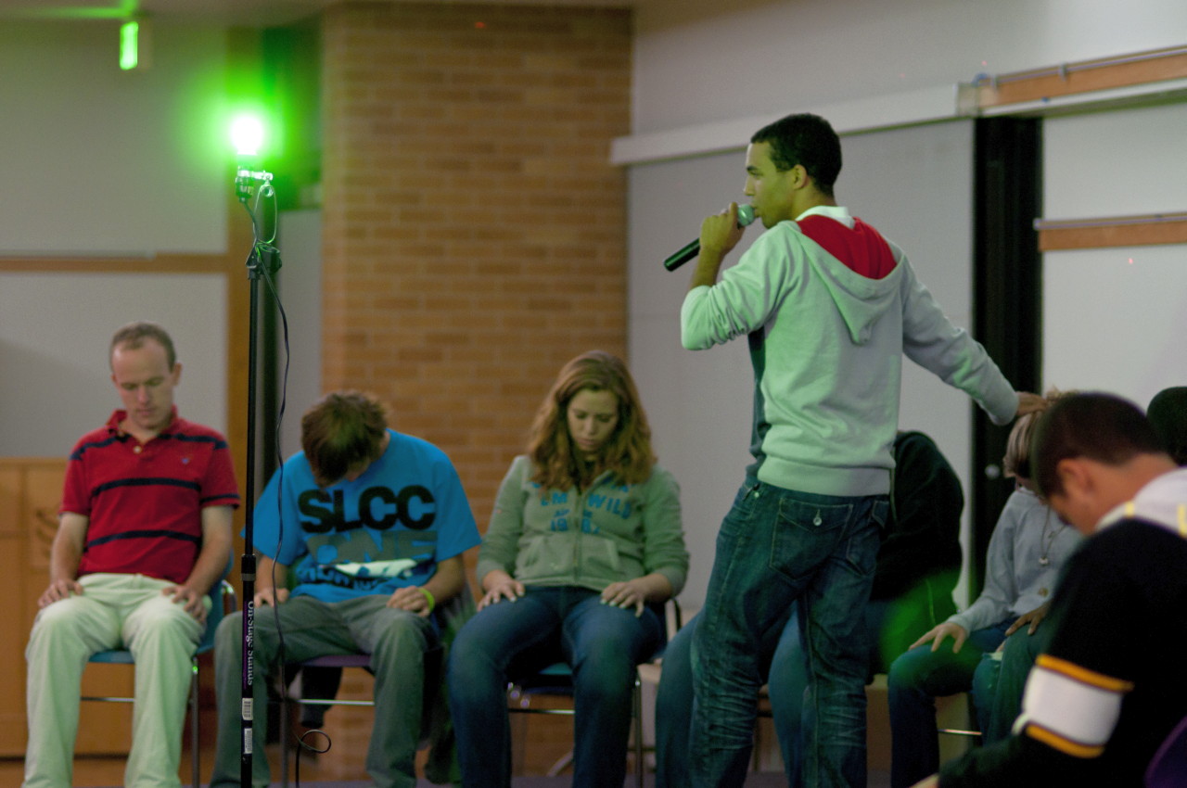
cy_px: 394
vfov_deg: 10.7
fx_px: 4199
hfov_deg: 16.1
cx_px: 594
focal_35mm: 128
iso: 640
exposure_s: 1/60
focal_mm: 85
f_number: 1.8
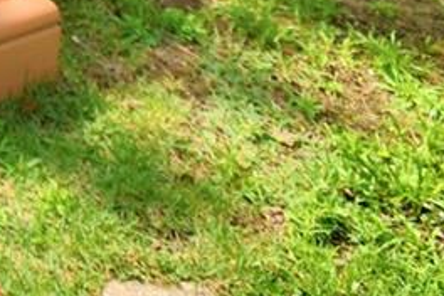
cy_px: -555
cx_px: -590
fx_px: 1122
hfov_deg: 14.9
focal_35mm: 91
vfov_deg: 10.9
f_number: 4.5
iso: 100
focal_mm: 10
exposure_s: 1/1600
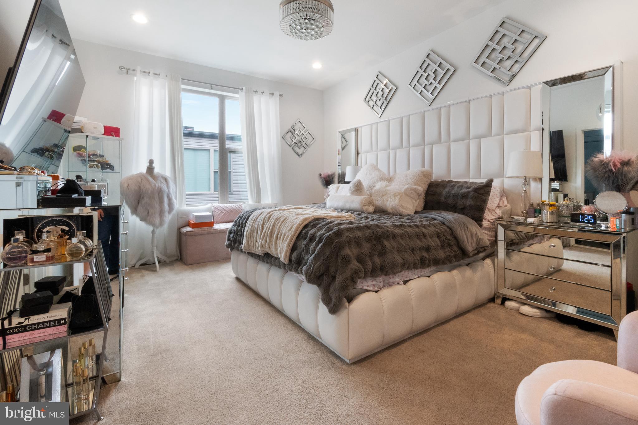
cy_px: 212
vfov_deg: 77.3
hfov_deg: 100.4
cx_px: 319
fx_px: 266
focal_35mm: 15
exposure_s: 1/6
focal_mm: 10
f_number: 20
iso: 1250
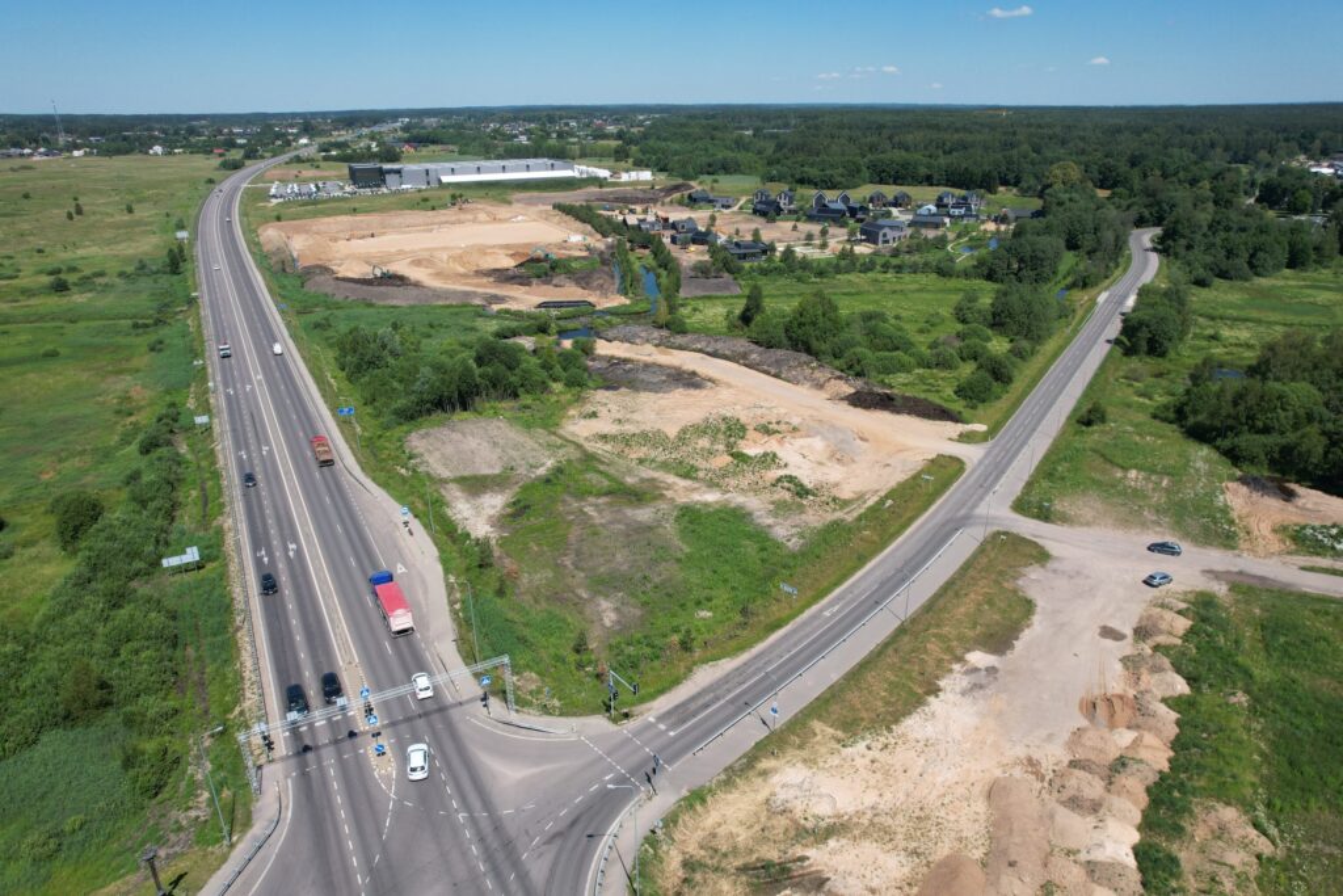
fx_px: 821
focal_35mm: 22
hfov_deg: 78.6
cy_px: 448
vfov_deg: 57.2
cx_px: 672
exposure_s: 1/2000
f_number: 2.8
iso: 100
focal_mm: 8.38
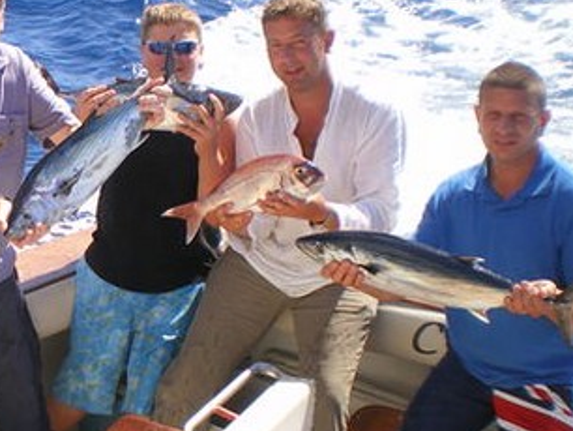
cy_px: 253
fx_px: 1226
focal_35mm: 74
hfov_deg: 25.1
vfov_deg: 19.9
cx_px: 7
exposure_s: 1/250
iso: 50
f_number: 4.6
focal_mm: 6.3
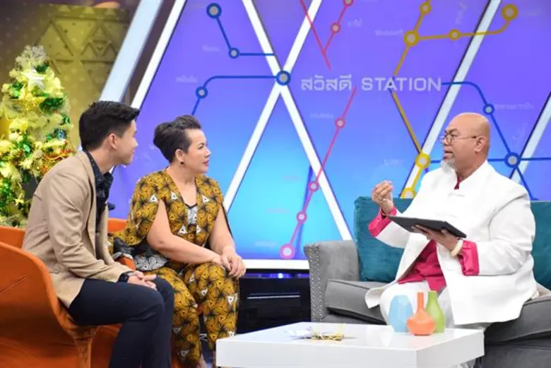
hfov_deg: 22.6
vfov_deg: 15.2
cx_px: 276
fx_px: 1378
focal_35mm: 90
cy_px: 184
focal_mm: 60
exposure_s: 1/320
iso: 1000
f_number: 5.6
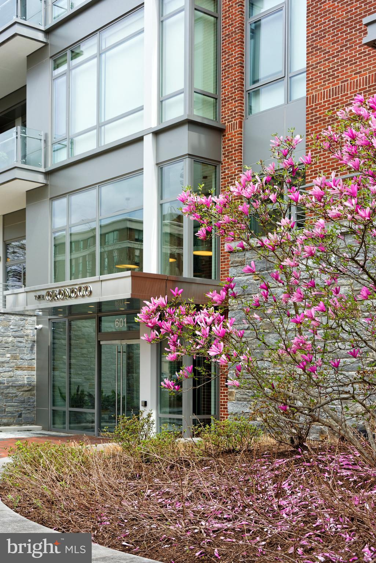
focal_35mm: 48
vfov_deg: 41.1
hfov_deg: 28.1
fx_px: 751
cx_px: 188
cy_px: 282
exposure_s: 1/250
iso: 400
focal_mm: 48
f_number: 11
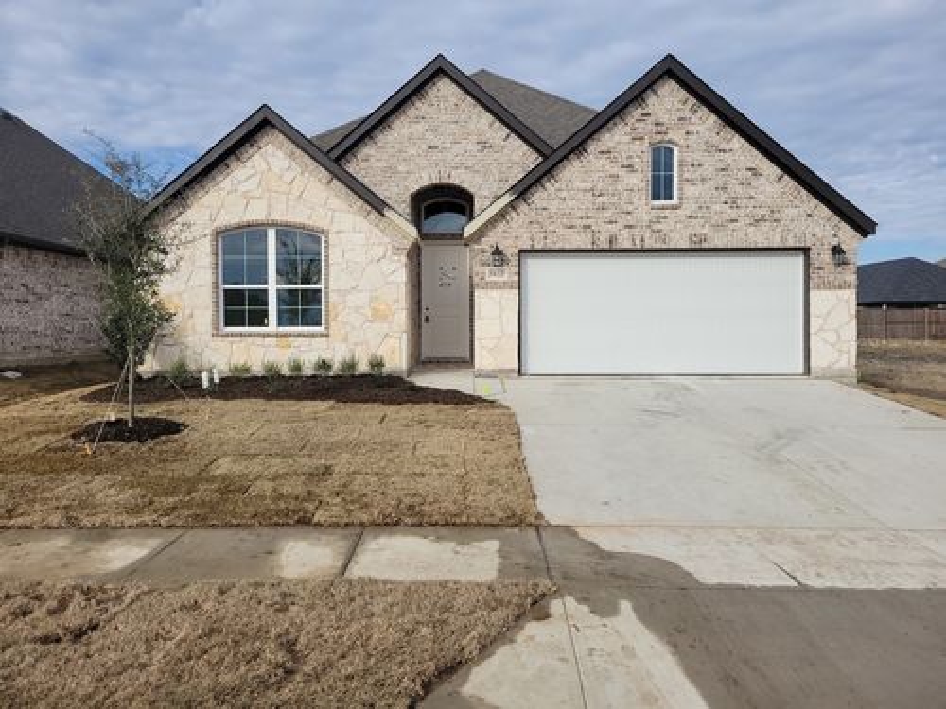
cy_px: 354
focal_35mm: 26
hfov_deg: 67.3
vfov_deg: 53.1
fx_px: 711
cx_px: 473
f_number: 1.8
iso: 40
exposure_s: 1/2470
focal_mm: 5.4
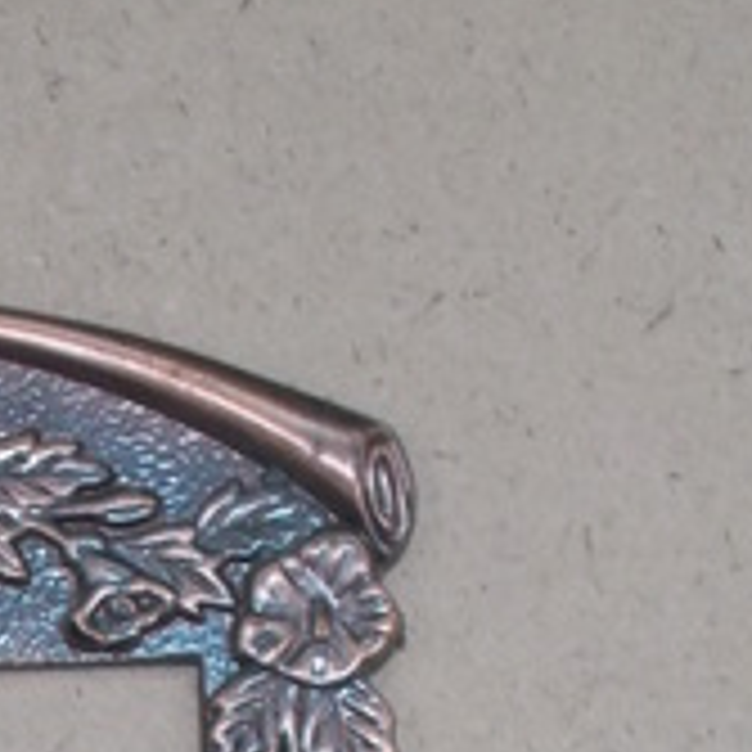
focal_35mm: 155
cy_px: 1223
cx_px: -185
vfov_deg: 10.8
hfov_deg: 11.0
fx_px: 3810
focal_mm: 7.9
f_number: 4.2
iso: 200
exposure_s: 1/30
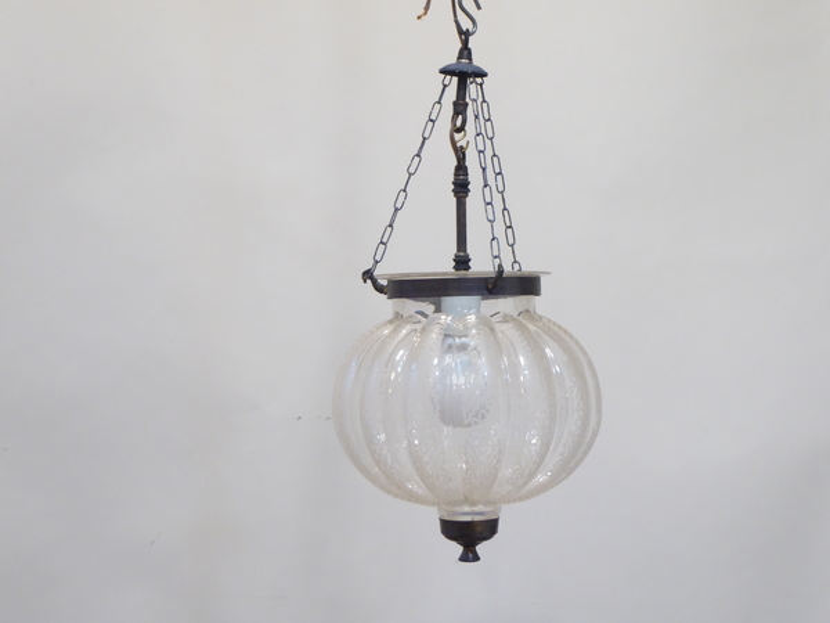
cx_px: 415
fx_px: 3045
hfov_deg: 15.5
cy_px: 312
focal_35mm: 127
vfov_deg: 11.7
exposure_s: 1/13
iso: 400
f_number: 5.1
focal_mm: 20.6
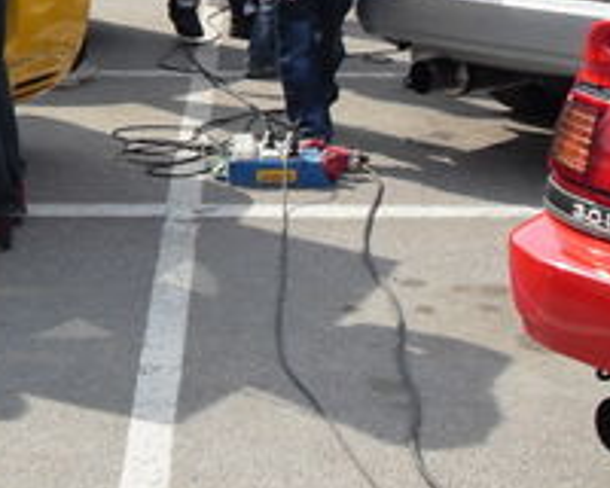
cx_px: 299
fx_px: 1914
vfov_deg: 14.3
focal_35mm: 106
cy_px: -15
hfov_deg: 18.1
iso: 80
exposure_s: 1/125
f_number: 7
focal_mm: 6.3
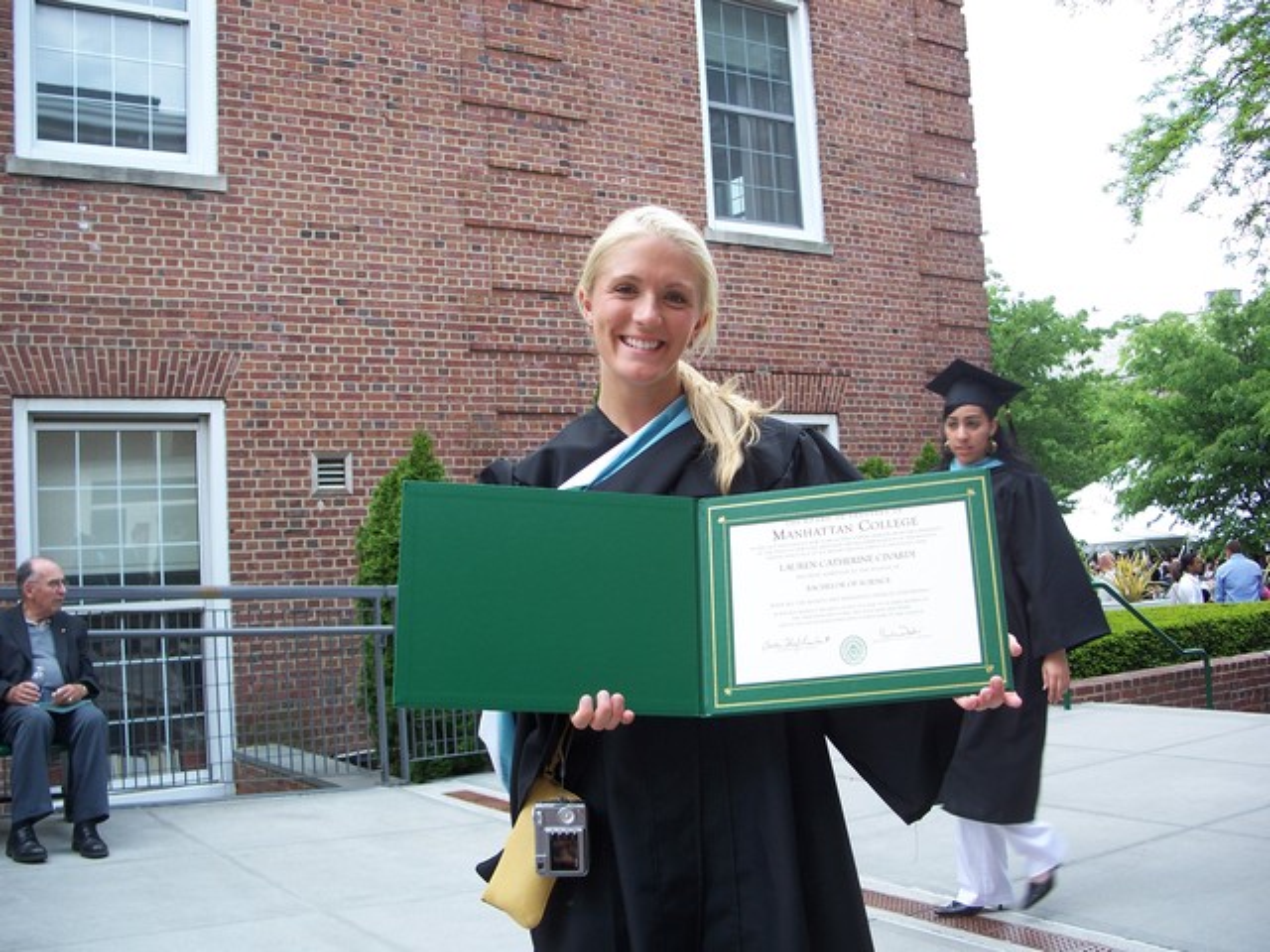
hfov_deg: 50.1
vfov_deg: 38.7
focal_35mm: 37
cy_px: 476
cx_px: 635
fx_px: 1357
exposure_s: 1/125
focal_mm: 7.8
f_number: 2.8
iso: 64
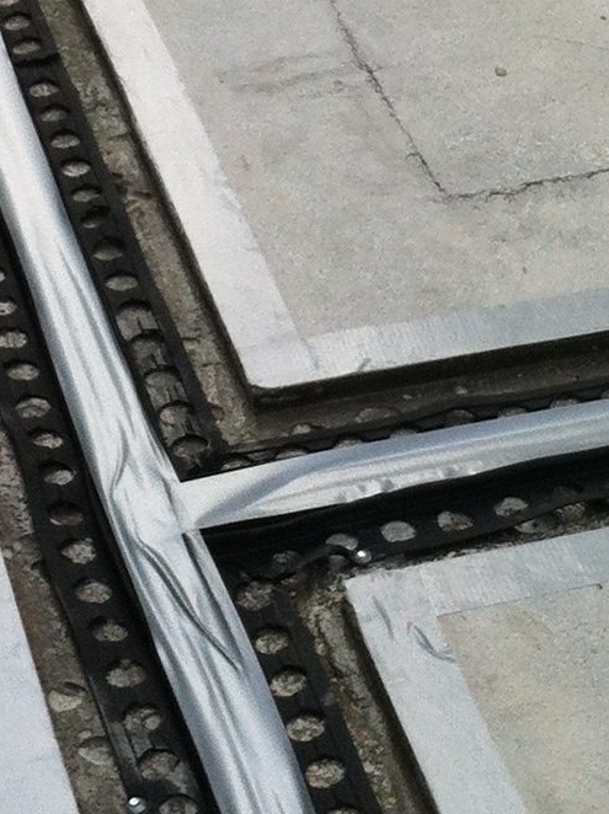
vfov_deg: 14.2
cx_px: 534
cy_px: -23
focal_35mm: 137
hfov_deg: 10.8
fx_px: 3220
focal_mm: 3.85
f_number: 2.8
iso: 80
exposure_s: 1/686
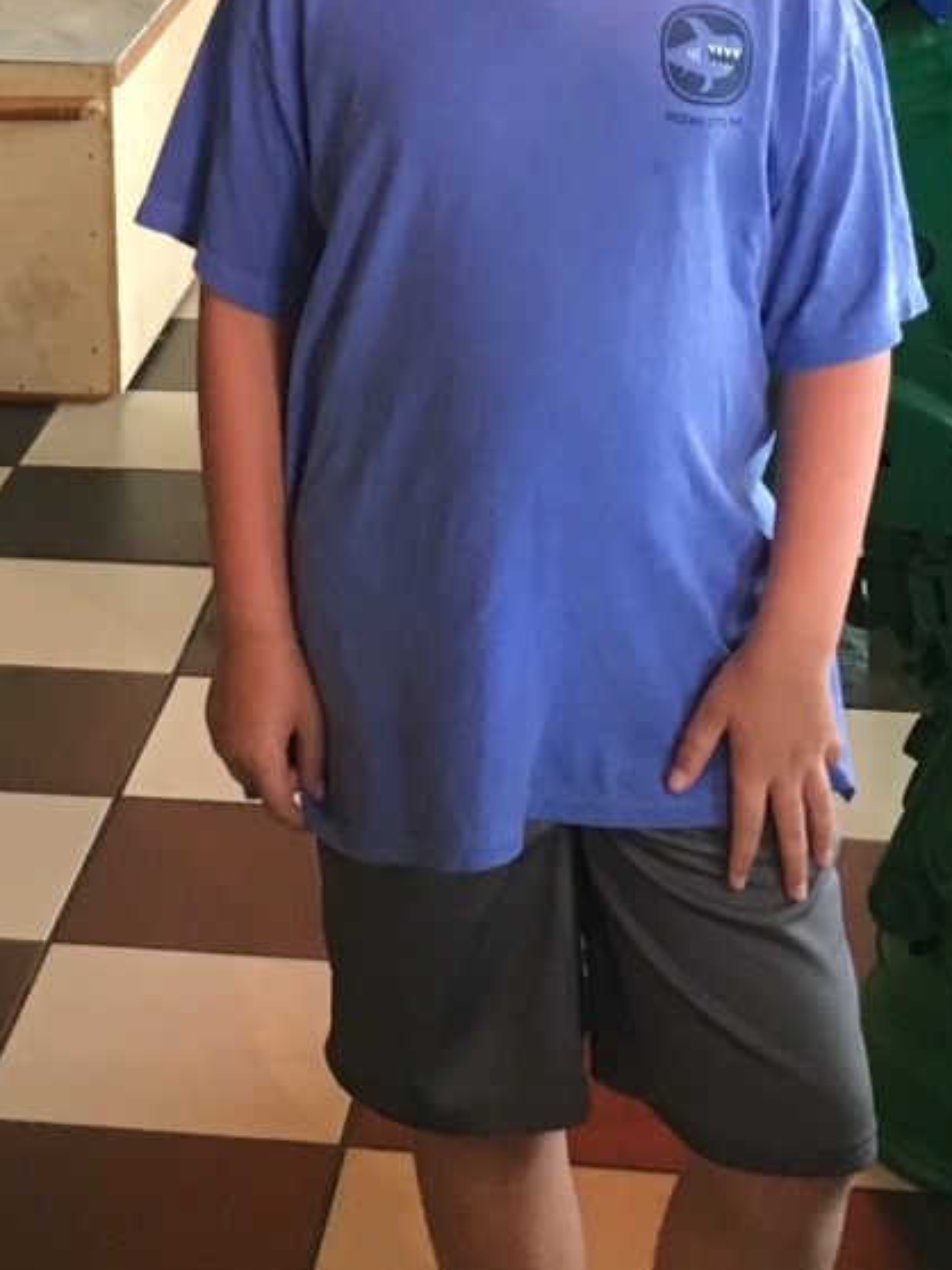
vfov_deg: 17.6
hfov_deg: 14.1
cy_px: -426
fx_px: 3816
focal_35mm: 104
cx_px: 102
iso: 100
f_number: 2.2
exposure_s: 1/30
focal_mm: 4.15
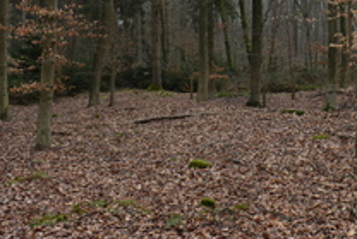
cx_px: 245
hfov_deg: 34.6
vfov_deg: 23.6
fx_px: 566
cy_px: 58
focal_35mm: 57
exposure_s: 1/250
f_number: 8
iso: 400
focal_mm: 18
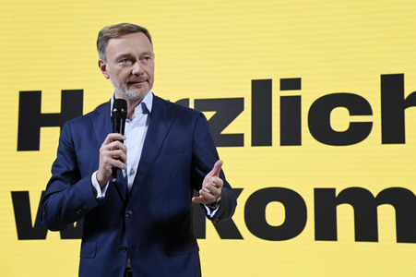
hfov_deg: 30.5
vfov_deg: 20.6
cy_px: 138
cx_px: 208
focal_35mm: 66
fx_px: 762
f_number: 5.6
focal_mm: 66
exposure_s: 1/400
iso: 4000
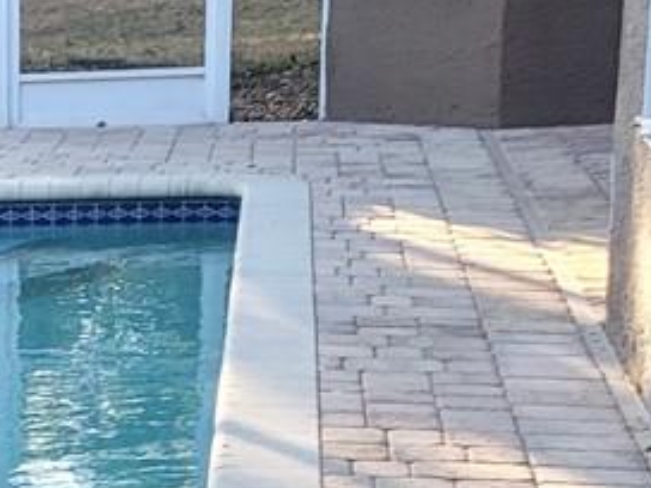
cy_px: 622
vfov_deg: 9.5
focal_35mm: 153
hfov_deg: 12.0
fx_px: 2877
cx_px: -467
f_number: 1.8
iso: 125
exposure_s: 1/120
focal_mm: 5.4
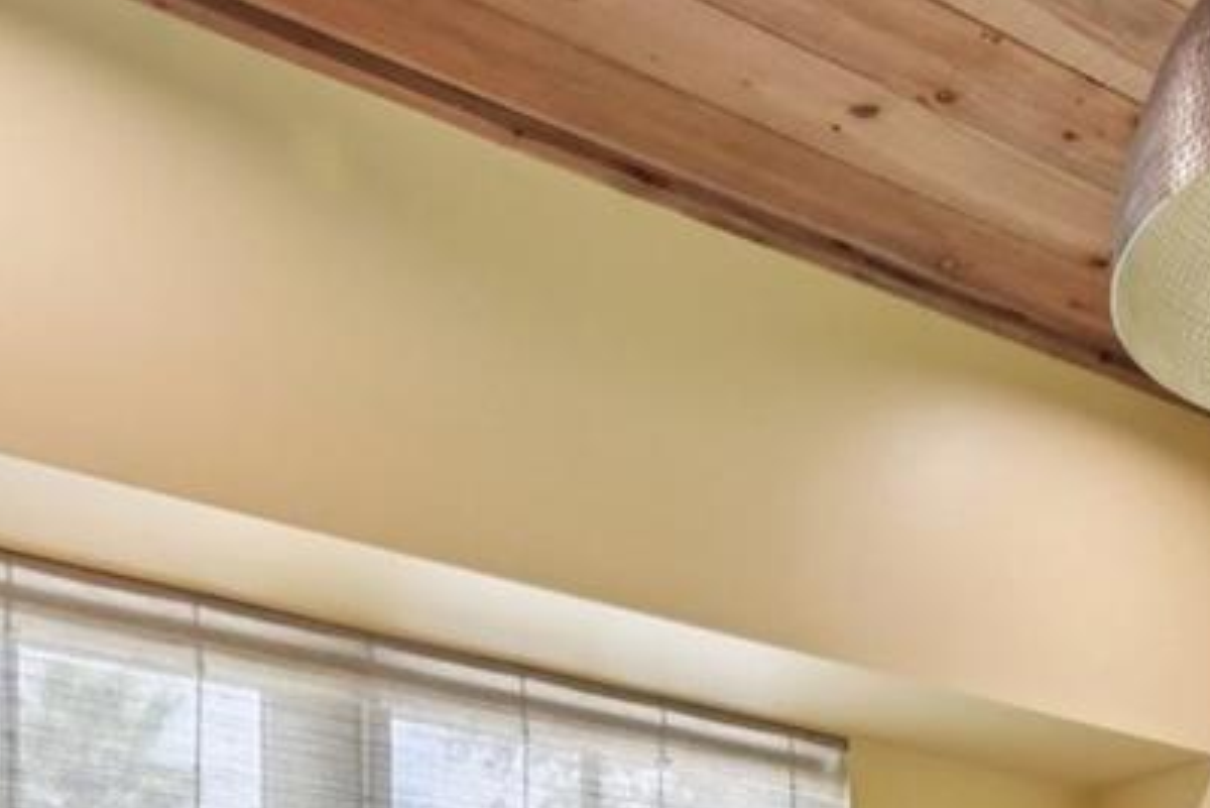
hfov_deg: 32.7
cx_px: 917
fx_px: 2017
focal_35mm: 60
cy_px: 1368
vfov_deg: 18.6
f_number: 8
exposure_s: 1/80
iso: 400
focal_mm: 15
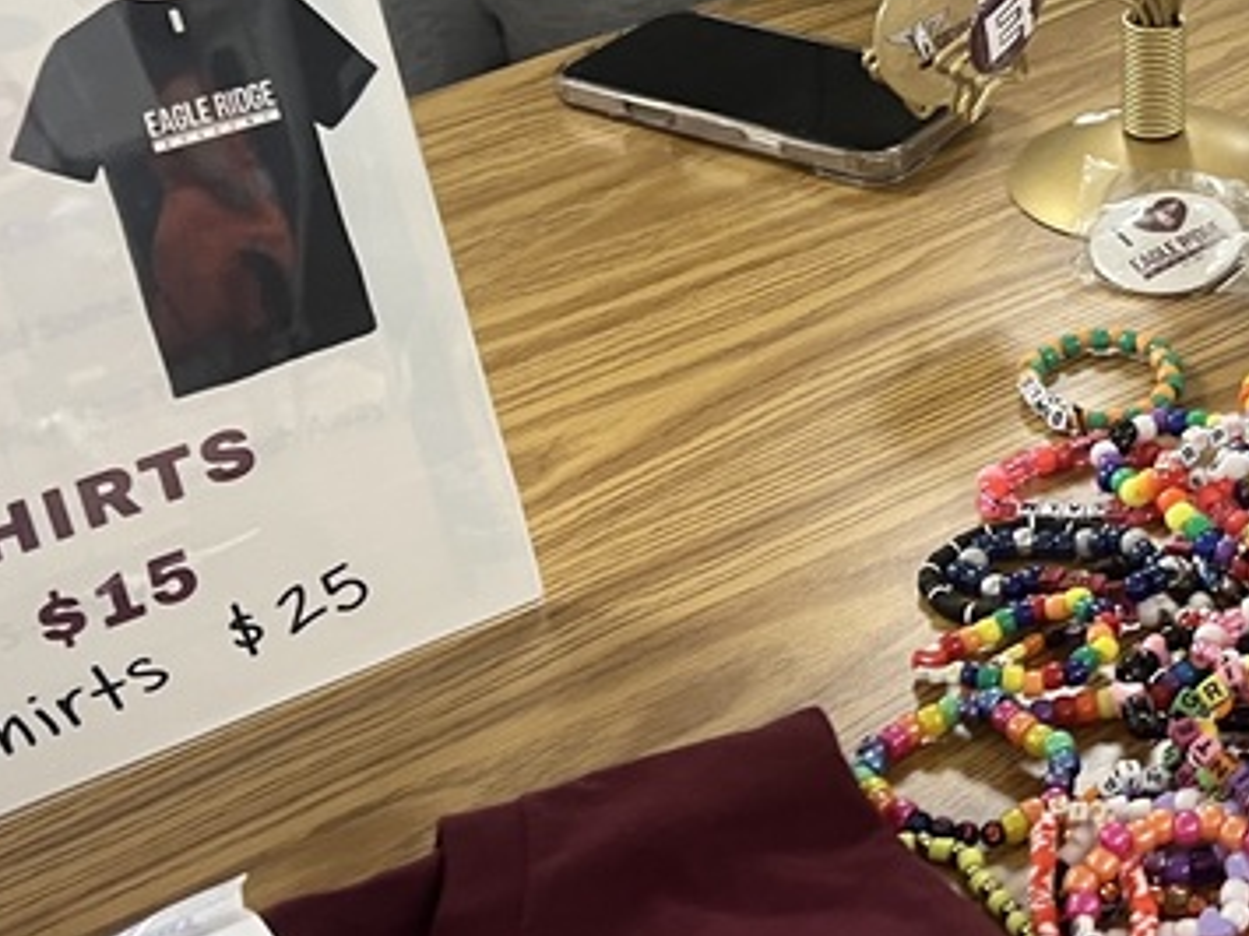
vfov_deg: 19.6
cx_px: 1312
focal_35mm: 75
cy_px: 338
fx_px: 2705
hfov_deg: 24.5
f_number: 1.5
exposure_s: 1/60
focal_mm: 5.7
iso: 160
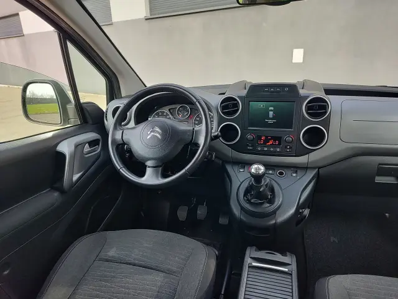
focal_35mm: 23
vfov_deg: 58.9
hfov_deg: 73.9
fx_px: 264
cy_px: 150
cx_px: 199
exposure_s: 1/319
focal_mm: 5.56
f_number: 1.8
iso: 100
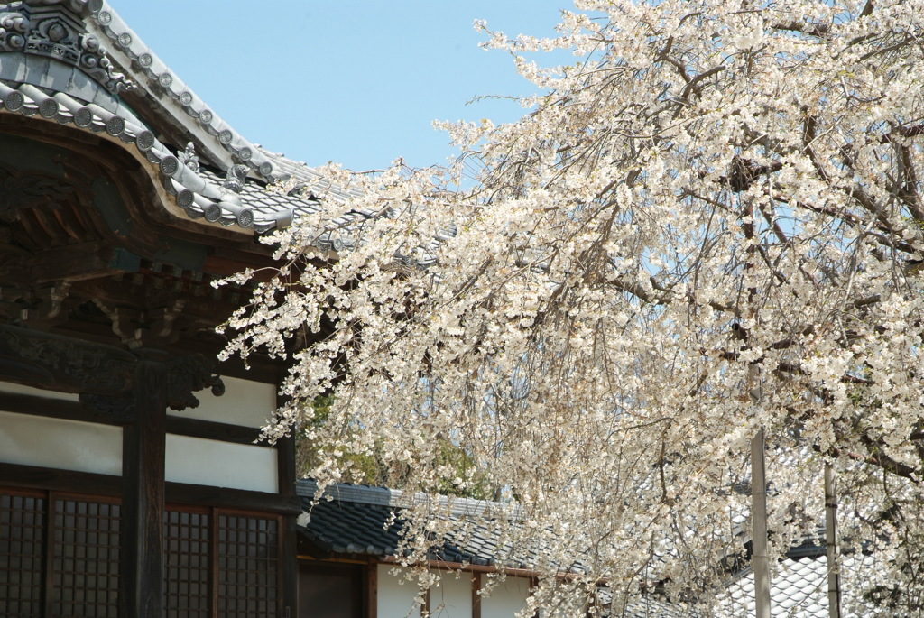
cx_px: 462
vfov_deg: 16.5
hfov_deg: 24.4
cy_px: 309
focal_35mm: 83
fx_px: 2132
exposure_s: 1/250
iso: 200
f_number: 8
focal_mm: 55
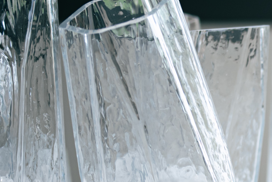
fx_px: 3000
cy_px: 121
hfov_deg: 5.2
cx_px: 380
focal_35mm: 397
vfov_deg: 3.5
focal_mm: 105
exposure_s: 1/250
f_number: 2.8
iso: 160
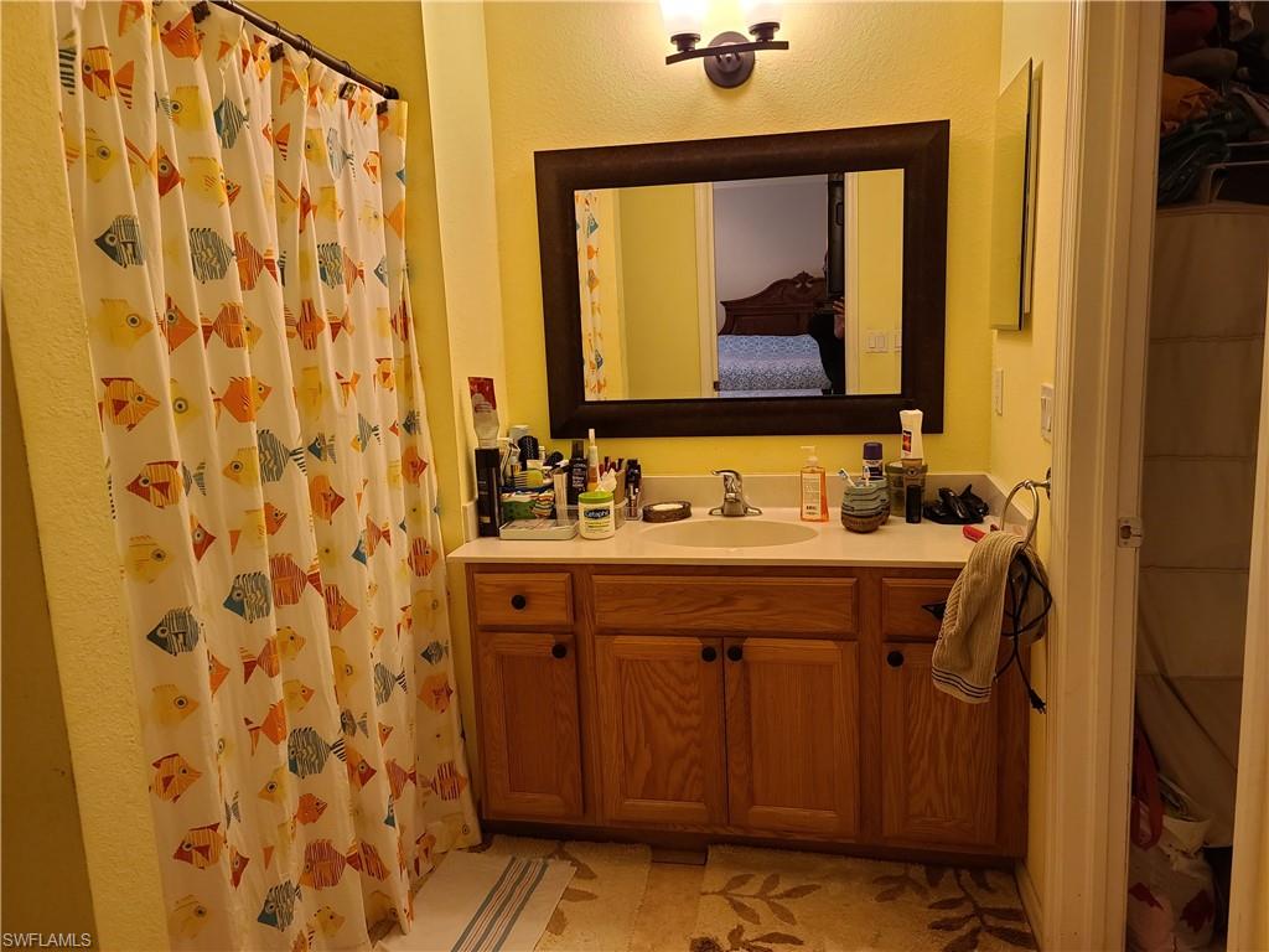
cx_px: 634
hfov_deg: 69.4
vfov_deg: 54.9
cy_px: 476
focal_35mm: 25
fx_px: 916
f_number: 1.8
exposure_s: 1/59
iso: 160
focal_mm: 7
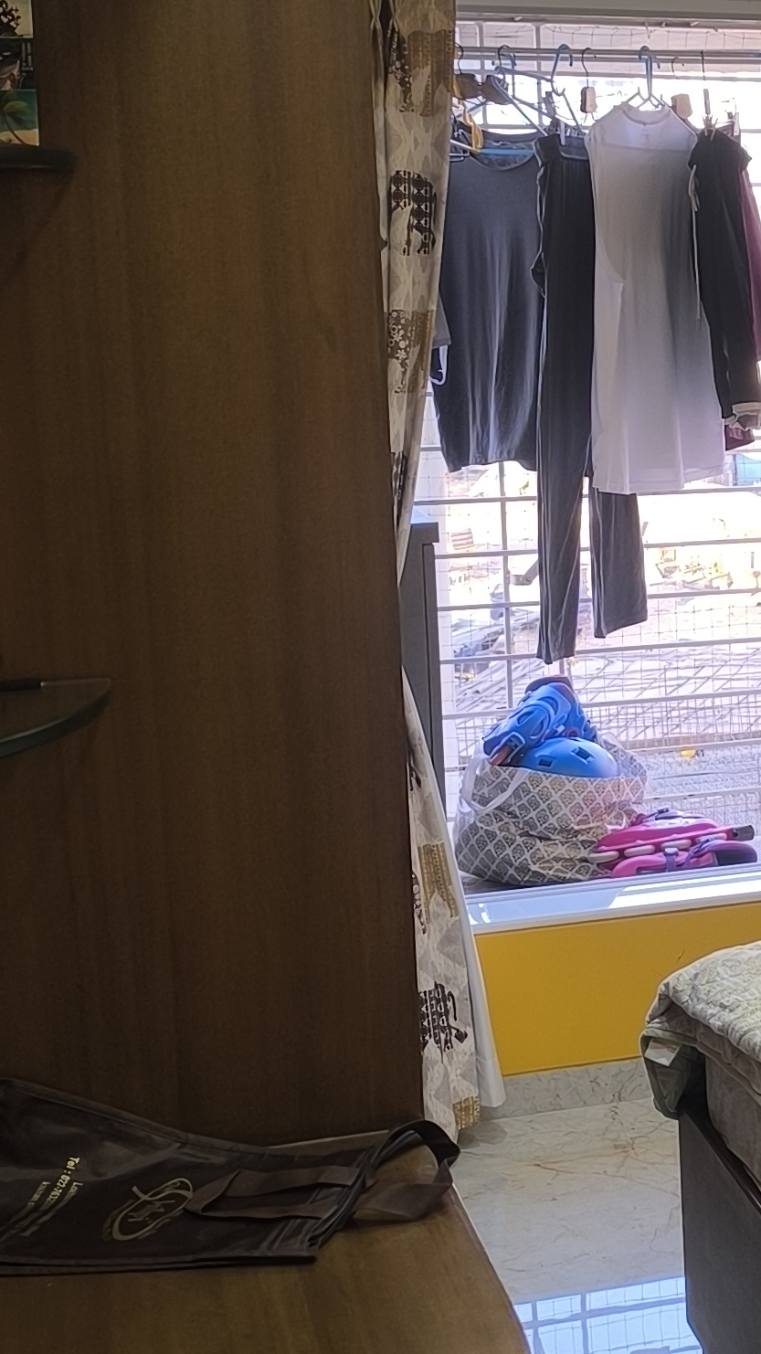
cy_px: 587
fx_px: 2477
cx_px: 1122
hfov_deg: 16.1
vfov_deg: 30.5
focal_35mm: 69
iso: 200
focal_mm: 6.14
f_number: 1.65
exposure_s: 1/100
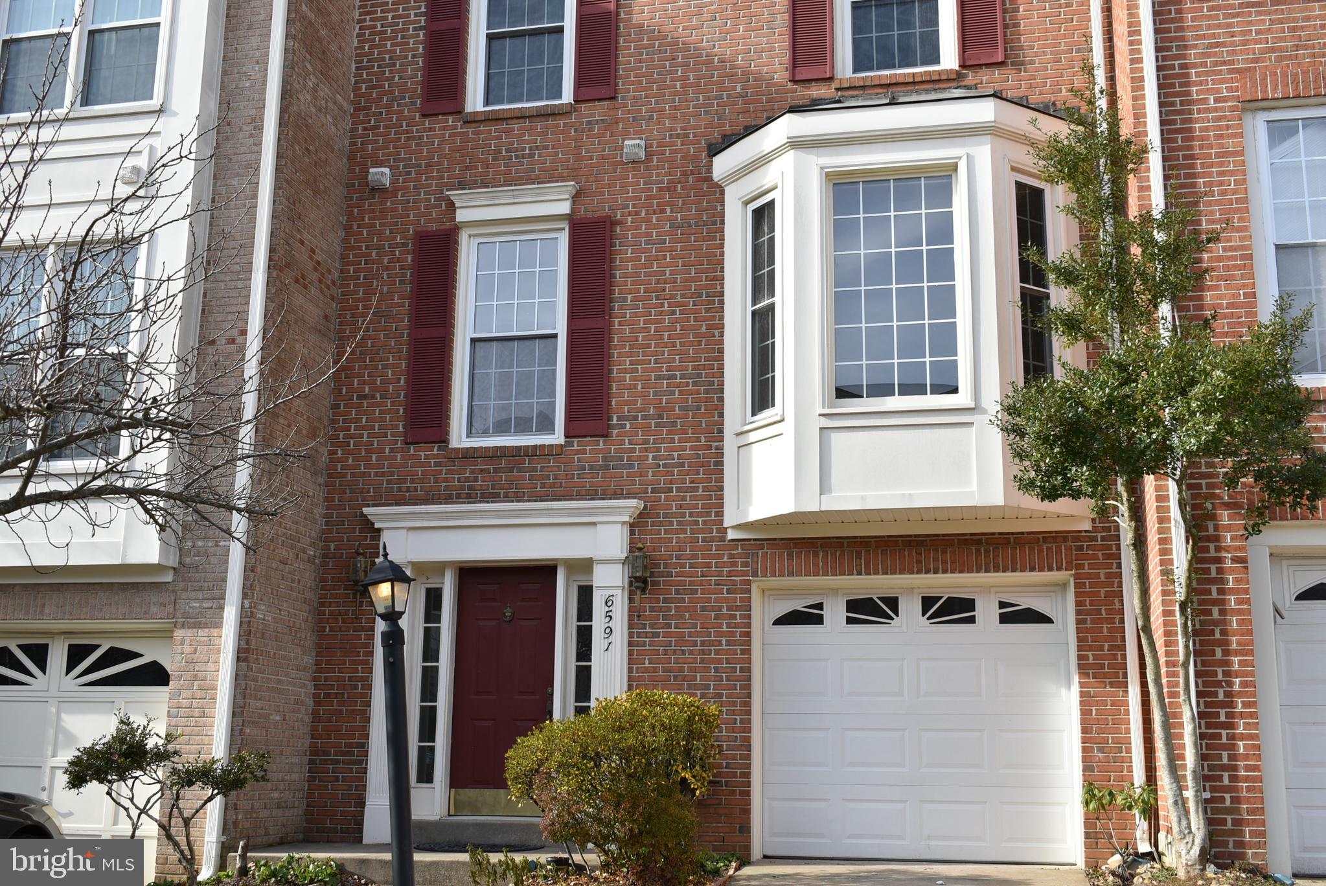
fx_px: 1437
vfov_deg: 34.3
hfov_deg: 49.5
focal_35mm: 39
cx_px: 663
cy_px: 443
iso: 200
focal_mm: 26
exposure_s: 1/400
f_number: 7.1
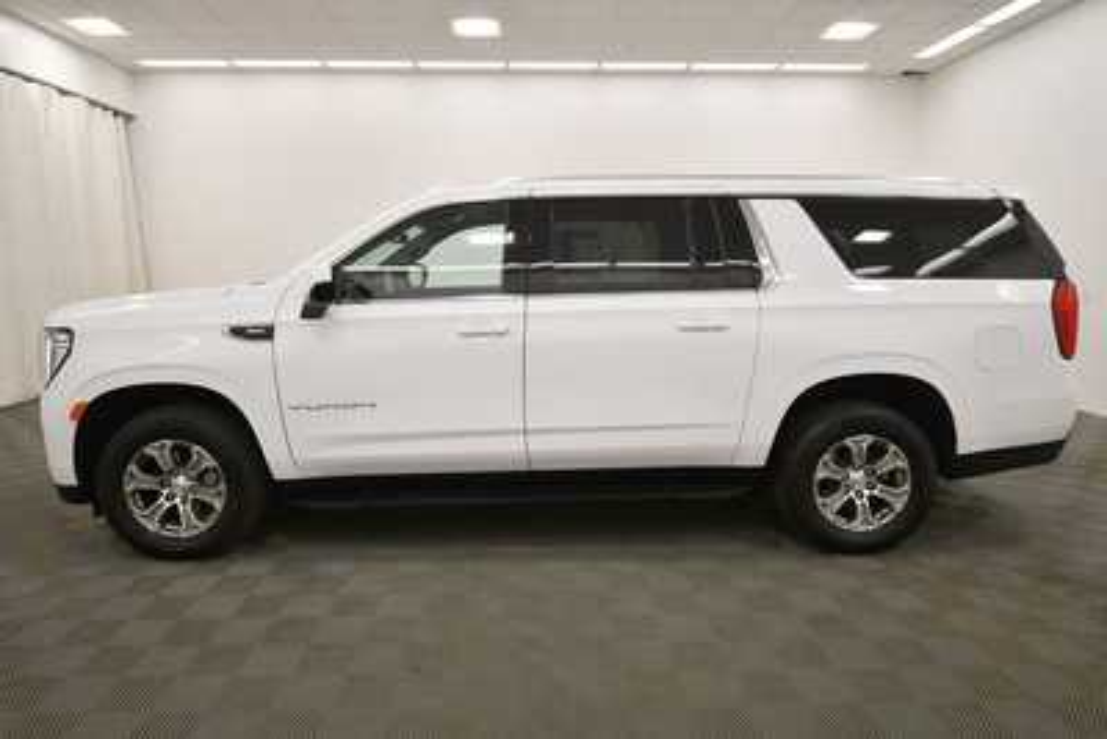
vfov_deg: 59.5
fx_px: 646
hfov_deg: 81.2
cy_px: 370
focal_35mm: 21
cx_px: 554
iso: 720
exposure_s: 1/250
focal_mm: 14
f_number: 5
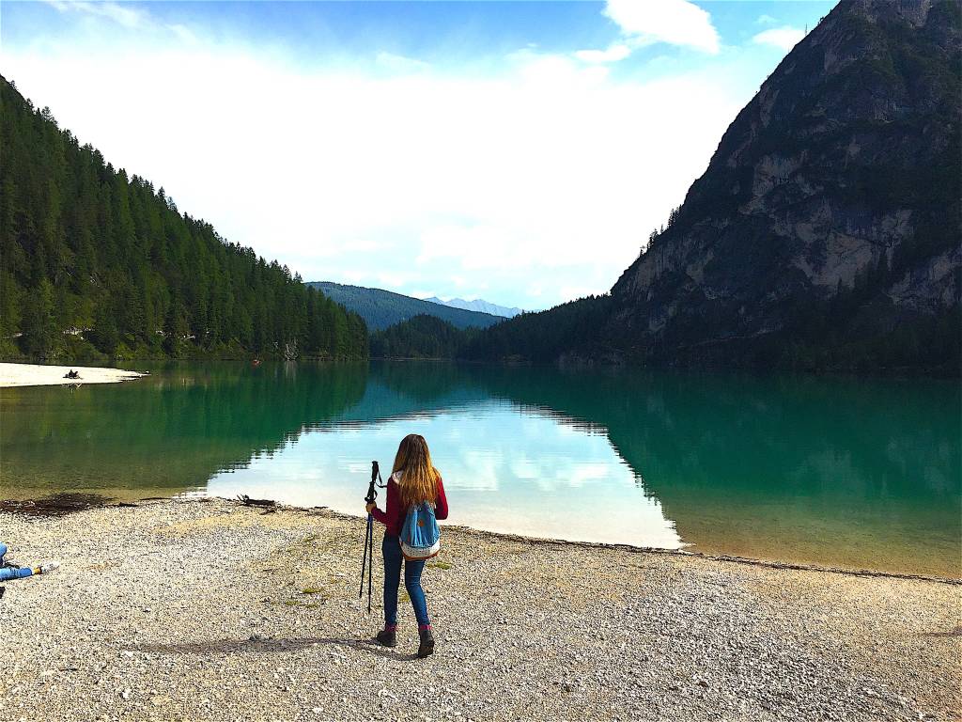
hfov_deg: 61.7
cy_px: 361
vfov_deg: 48.2
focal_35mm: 29
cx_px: 481
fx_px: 806
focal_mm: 4.15
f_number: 2.2
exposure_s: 1/2326
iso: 32
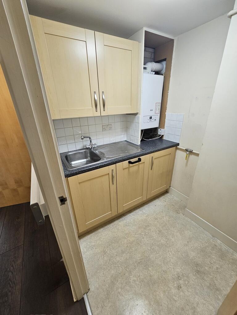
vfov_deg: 106.2
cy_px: 158
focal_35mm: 13
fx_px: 119
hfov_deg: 89.9
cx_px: 118
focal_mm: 2.2
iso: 125
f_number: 2.2
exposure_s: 1/50.3
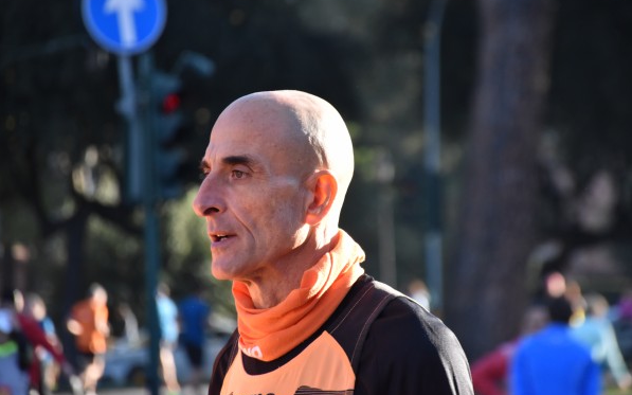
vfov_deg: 6.1
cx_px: 317
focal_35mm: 215
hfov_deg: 9.8
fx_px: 3703
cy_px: 196
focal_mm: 140
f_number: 5.6
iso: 1250
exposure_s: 1/800
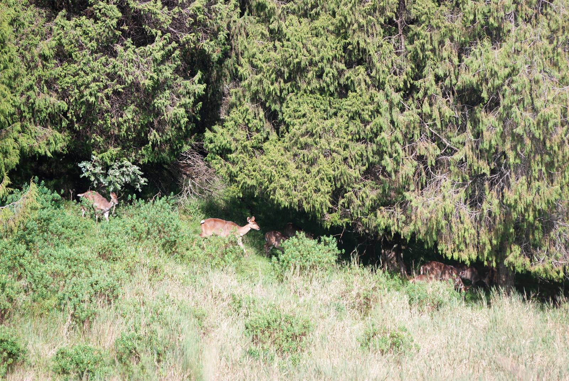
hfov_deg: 10.1
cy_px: 190
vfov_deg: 6.8
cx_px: 284
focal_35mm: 202
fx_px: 3204
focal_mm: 135
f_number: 5
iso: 200
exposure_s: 1/400
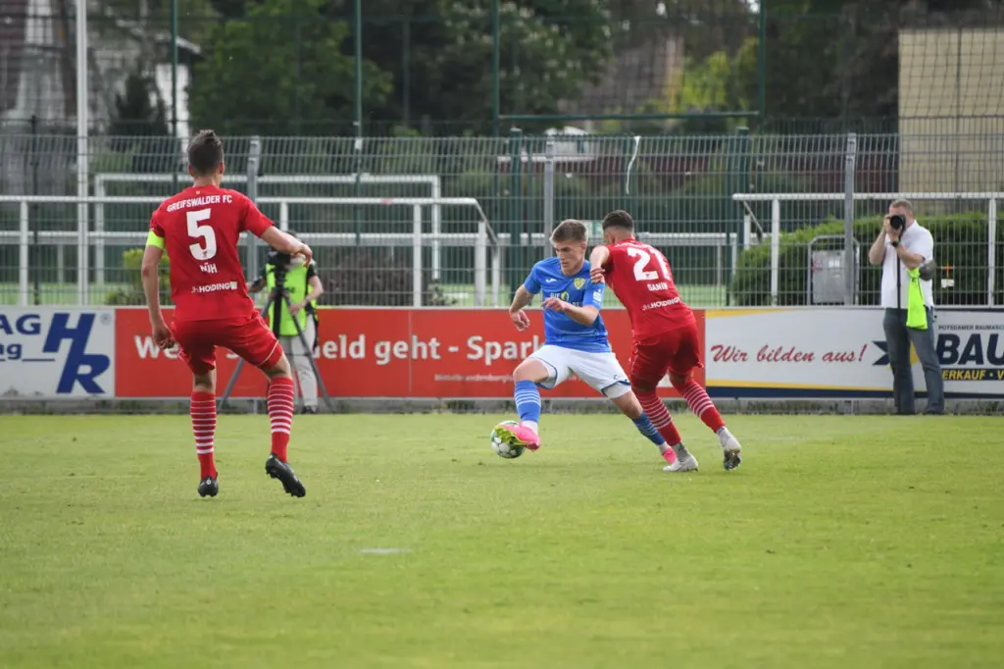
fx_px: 8363
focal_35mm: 300
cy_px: 334
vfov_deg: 4.6
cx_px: 502
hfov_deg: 6.9
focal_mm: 300
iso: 2000
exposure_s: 1/1600
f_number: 5.6
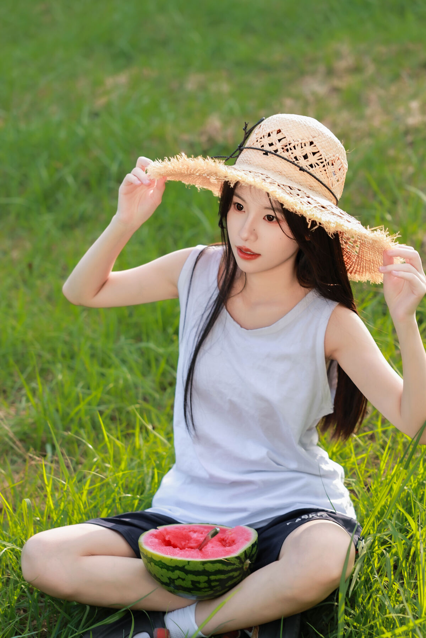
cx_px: 213
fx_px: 1225
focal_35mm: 69
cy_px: 319
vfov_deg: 29.2
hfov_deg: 19.7
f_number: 2.8
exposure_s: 1/320
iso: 125
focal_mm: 70
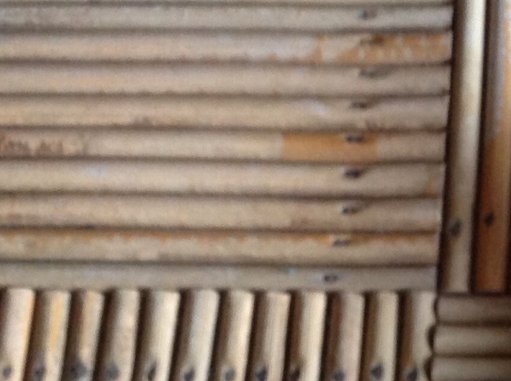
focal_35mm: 107
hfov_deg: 17.0
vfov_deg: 13.2
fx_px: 1577
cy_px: 538
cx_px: 727
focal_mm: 4.28
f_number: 2.4
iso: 200
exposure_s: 1/15
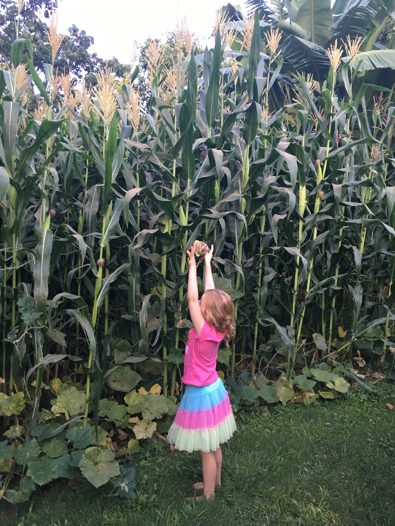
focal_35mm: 29
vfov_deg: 61.7
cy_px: 263
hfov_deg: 48.2
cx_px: 198
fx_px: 441
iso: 100
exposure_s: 1/33
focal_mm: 4.15
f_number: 2.2
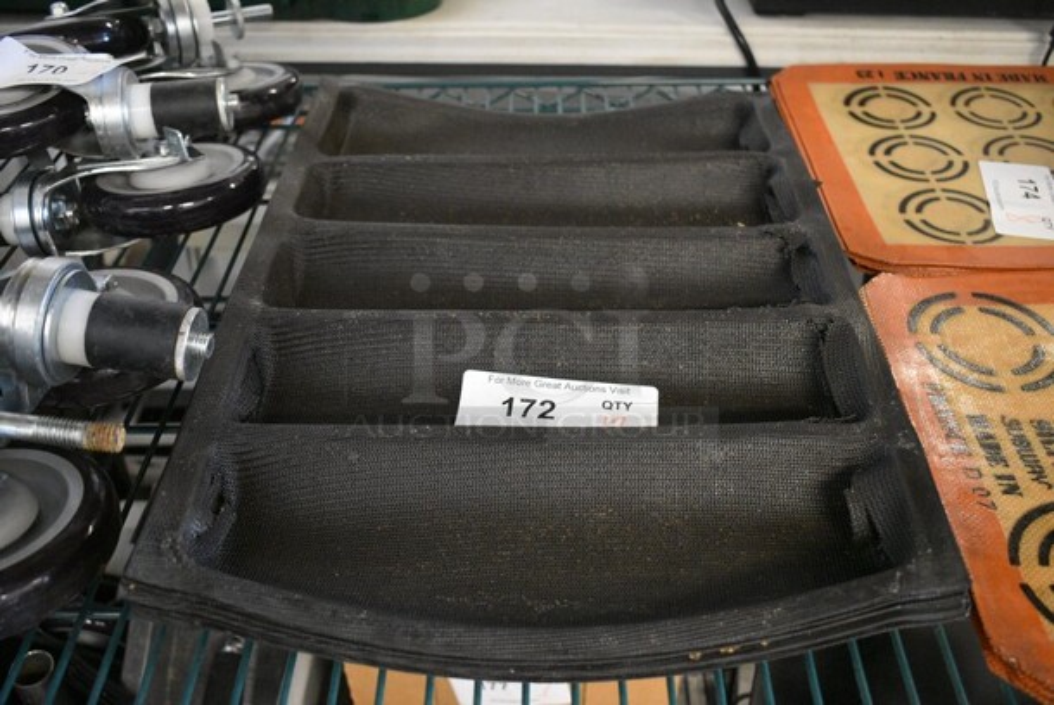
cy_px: 352
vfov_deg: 40.1
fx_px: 967
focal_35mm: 33
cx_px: 527
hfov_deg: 57.2
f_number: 3.8
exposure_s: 1/125
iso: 4500
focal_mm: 22
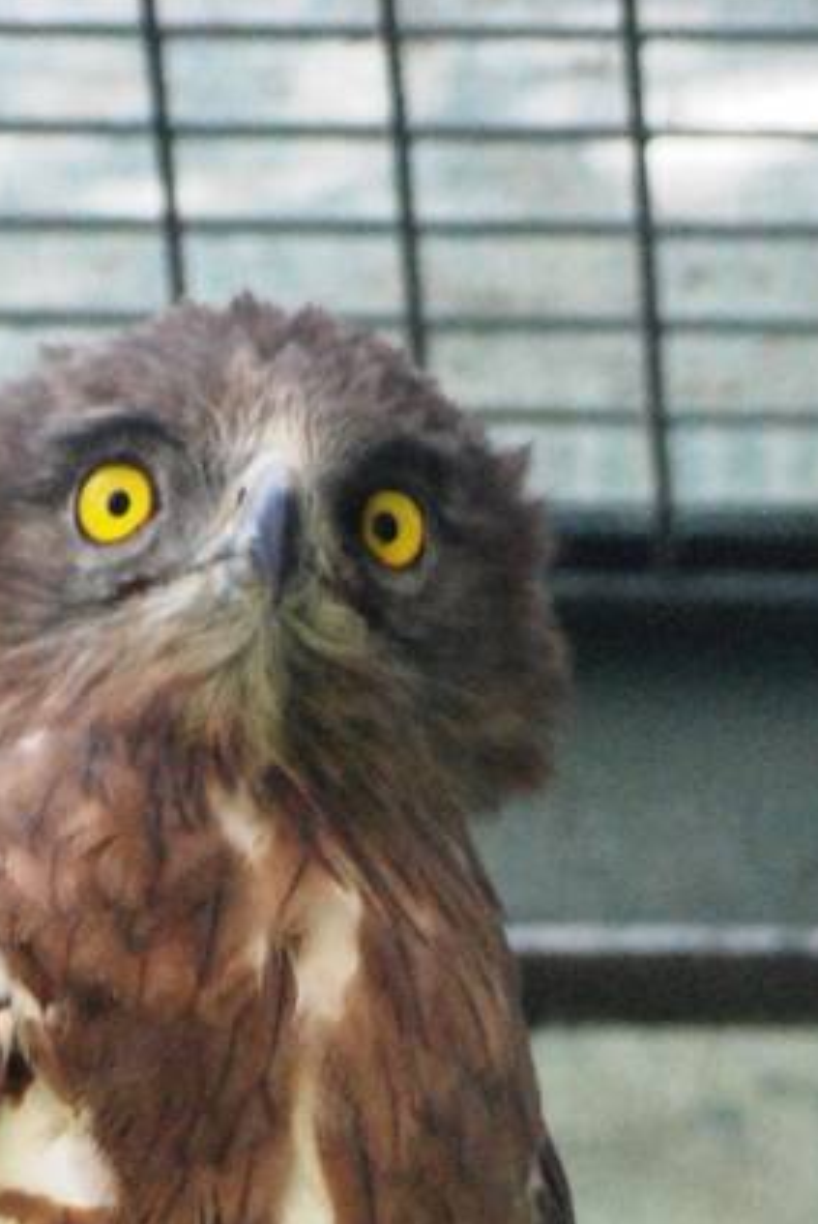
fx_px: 32902
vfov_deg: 2.1
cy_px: 1647
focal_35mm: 967
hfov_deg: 1.4
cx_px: -97
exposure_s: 1/640
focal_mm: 170
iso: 1600
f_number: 4.8
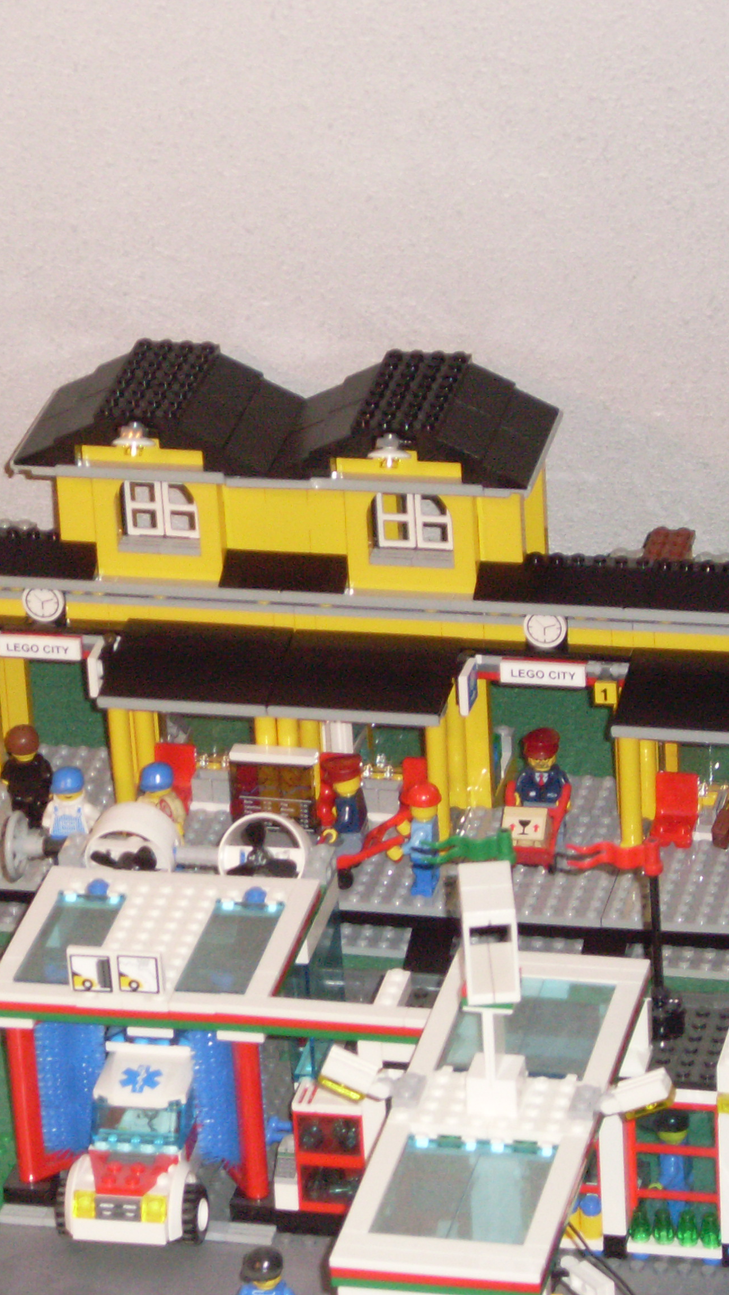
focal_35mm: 166
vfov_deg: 13.0
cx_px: 300
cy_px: 646
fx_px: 5703
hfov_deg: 7.3
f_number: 5.6
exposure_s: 1/90
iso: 240
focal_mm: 18.9
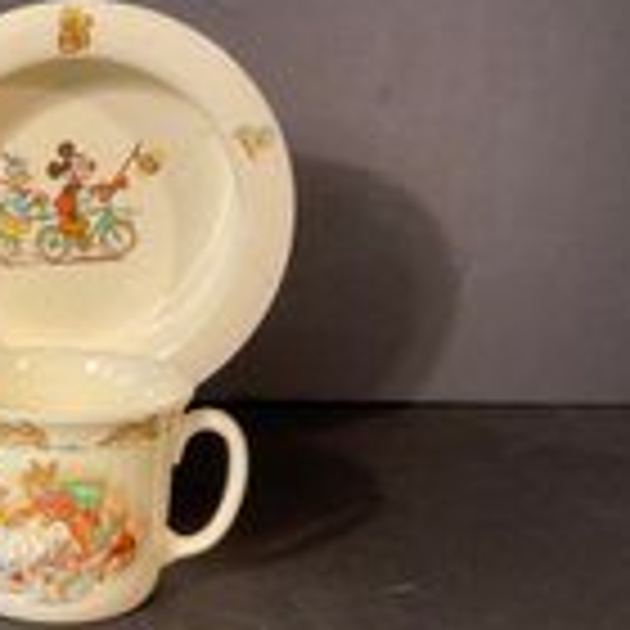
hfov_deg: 25.8
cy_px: 466
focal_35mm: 63
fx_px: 1297
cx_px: -11
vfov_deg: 27.0
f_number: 1.8
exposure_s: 1/60
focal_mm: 3
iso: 100
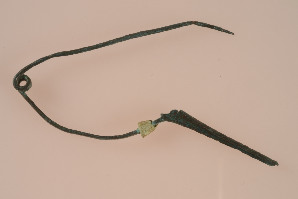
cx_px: 149
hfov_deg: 22.6
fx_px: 745
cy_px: 100
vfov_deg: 15.2
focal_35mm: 90
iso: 100
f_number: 36
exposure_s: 3
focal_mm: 60
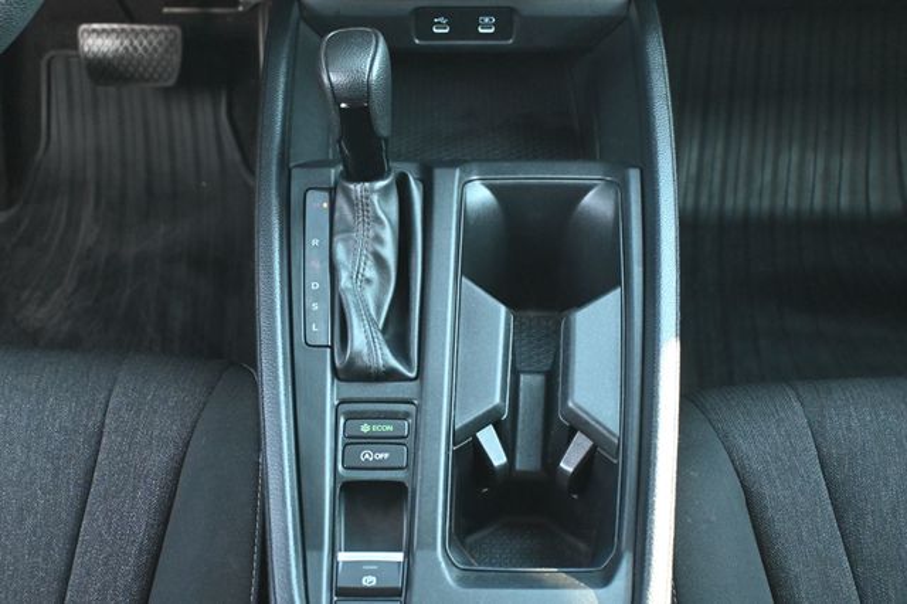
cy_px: 302
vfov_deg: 29.8
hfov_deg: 43.6
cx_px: 454
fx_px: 1133
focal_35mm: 45
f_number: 4.8
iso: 3200
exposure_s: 1/60
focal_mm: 30
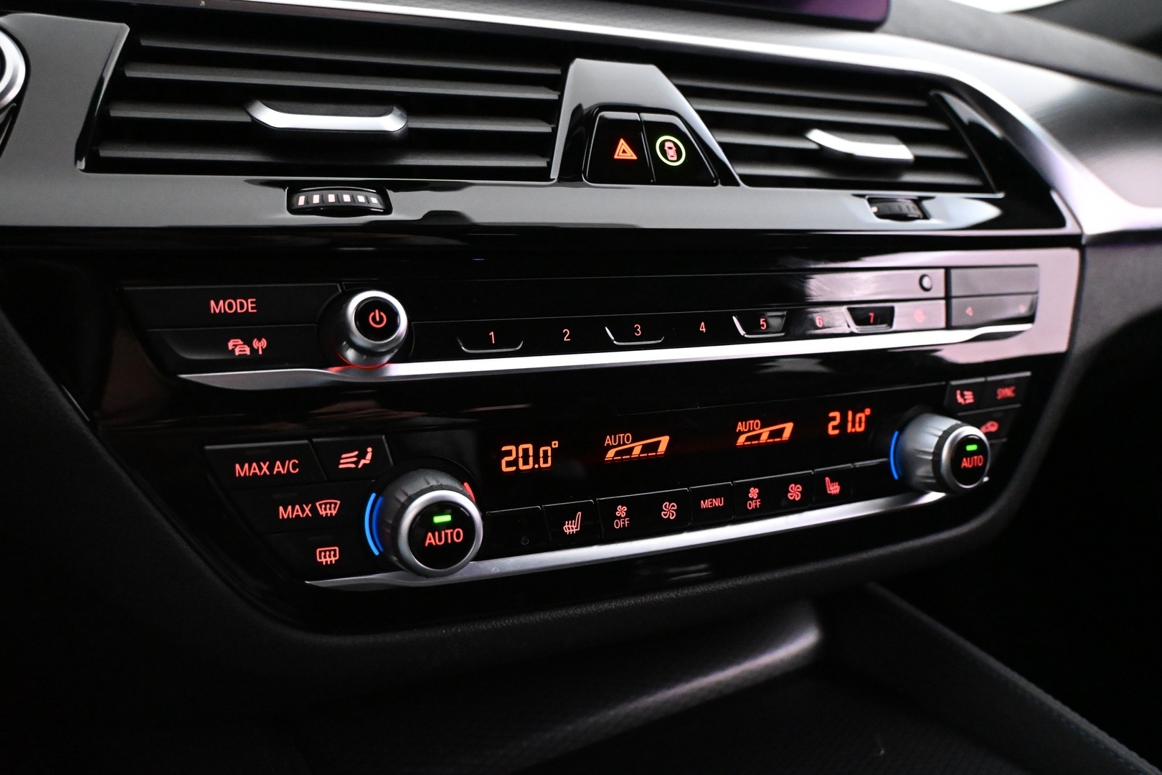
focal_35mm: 28
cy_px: 388
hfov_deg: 64.6
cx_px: 581
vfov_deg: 45.7
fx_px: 920
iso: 7200
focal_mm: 19
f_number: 3.8
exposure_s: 1/60
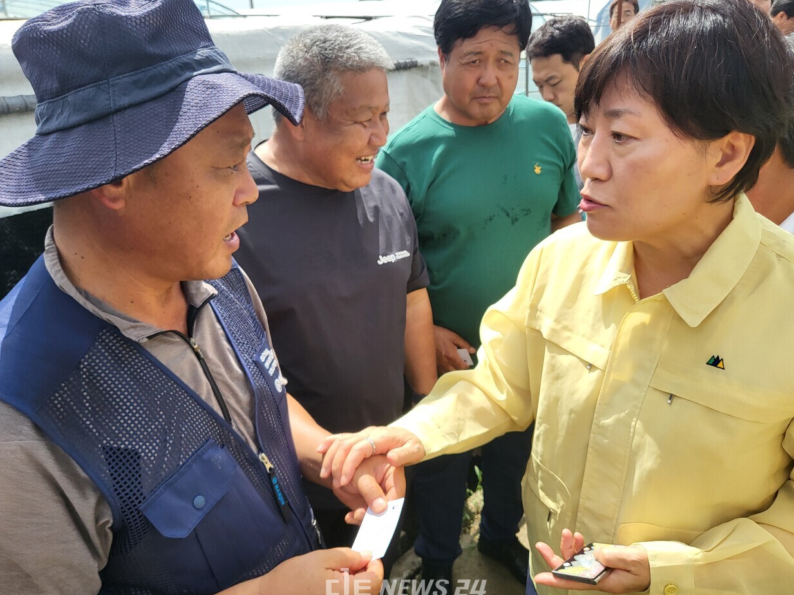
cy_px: 306
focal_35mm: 27
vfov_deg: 51.3
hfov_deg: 65.3
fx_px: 619
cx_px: 397
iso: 50
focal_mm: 4.25
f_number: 1.8
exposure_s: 1/1628
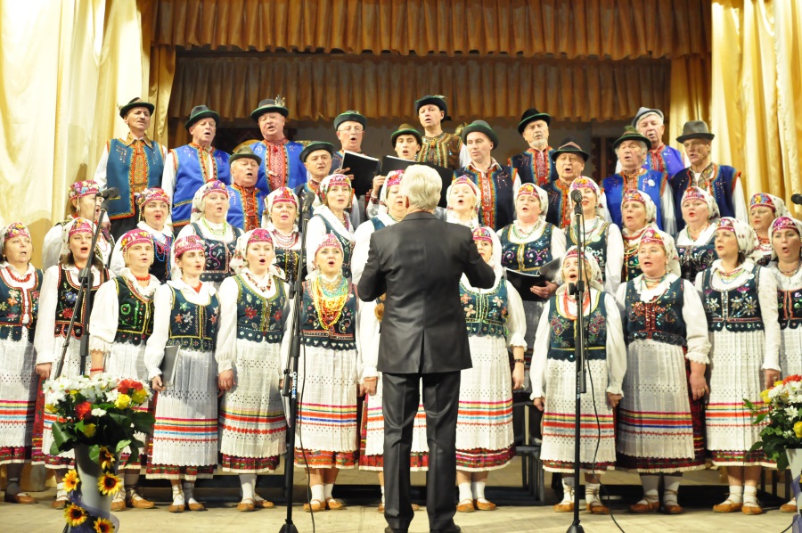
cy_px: 266
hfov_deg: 46.4
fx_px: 935
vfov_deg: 31.8
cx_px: 401
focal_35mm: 42
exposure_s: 1/100
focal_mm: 28
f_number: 4
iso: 3200
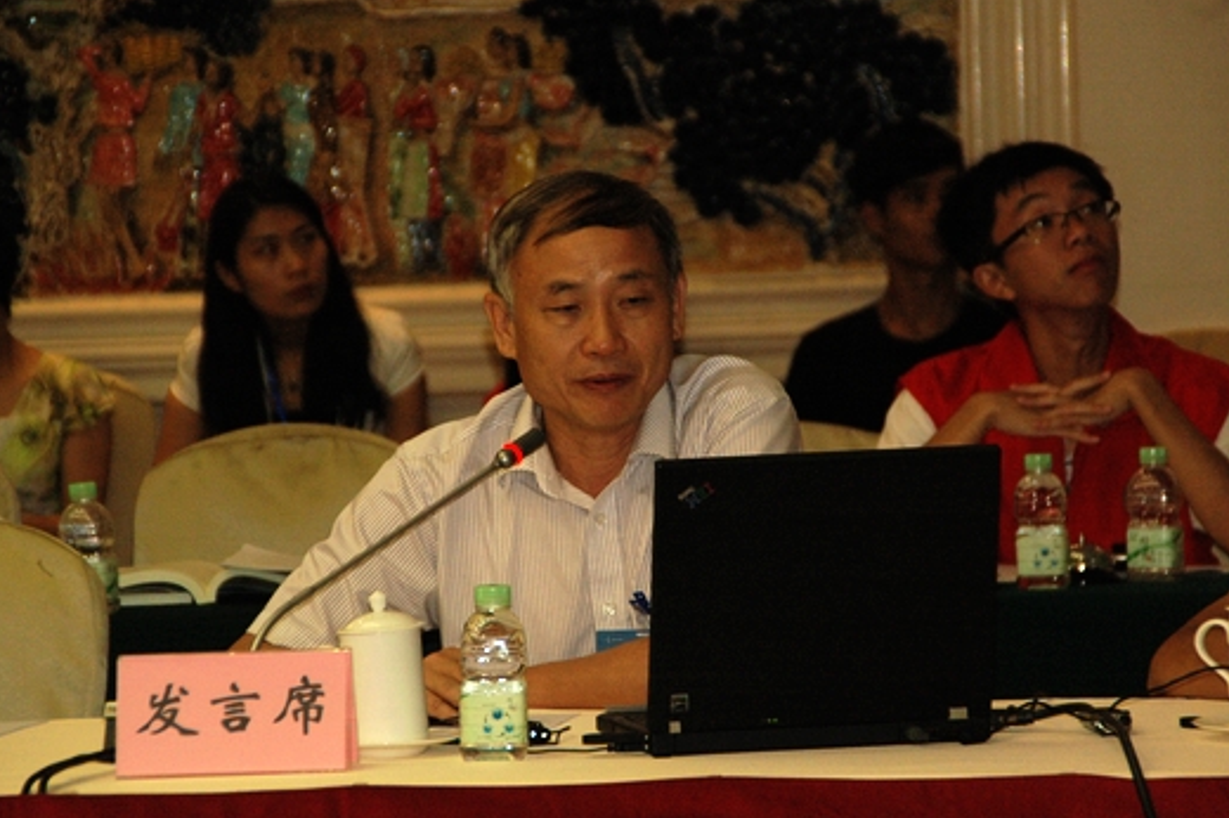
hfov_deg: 8.7
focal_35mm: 238
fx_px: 8120
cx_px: 581
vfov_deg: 5.8
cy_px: 390
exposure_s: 1/60
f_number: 6.3
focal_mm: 150
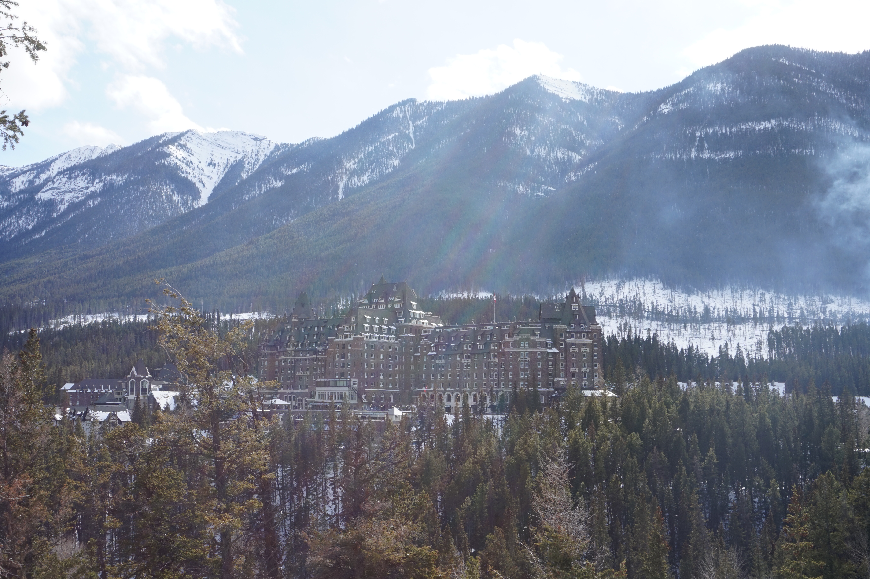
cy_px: 290
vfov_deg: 33.0
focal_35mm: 40
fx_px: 978
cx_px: 435
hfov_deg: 47.9
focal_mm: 27
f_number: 13
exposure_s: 1/80
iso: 100
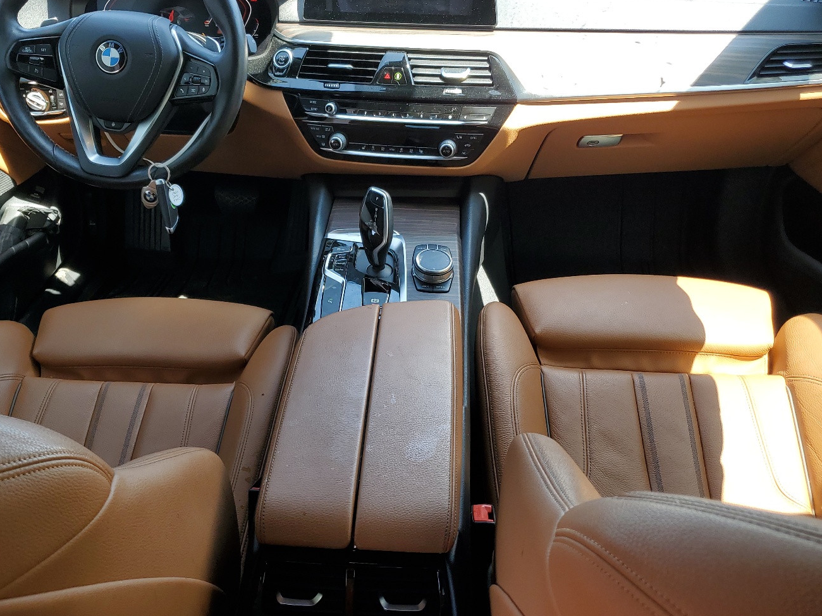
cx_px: 376
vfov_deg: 44.2
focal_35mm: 32
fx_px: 760
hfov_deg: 56.7
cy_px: 295
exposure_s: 1/208
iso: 50
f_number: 1.5
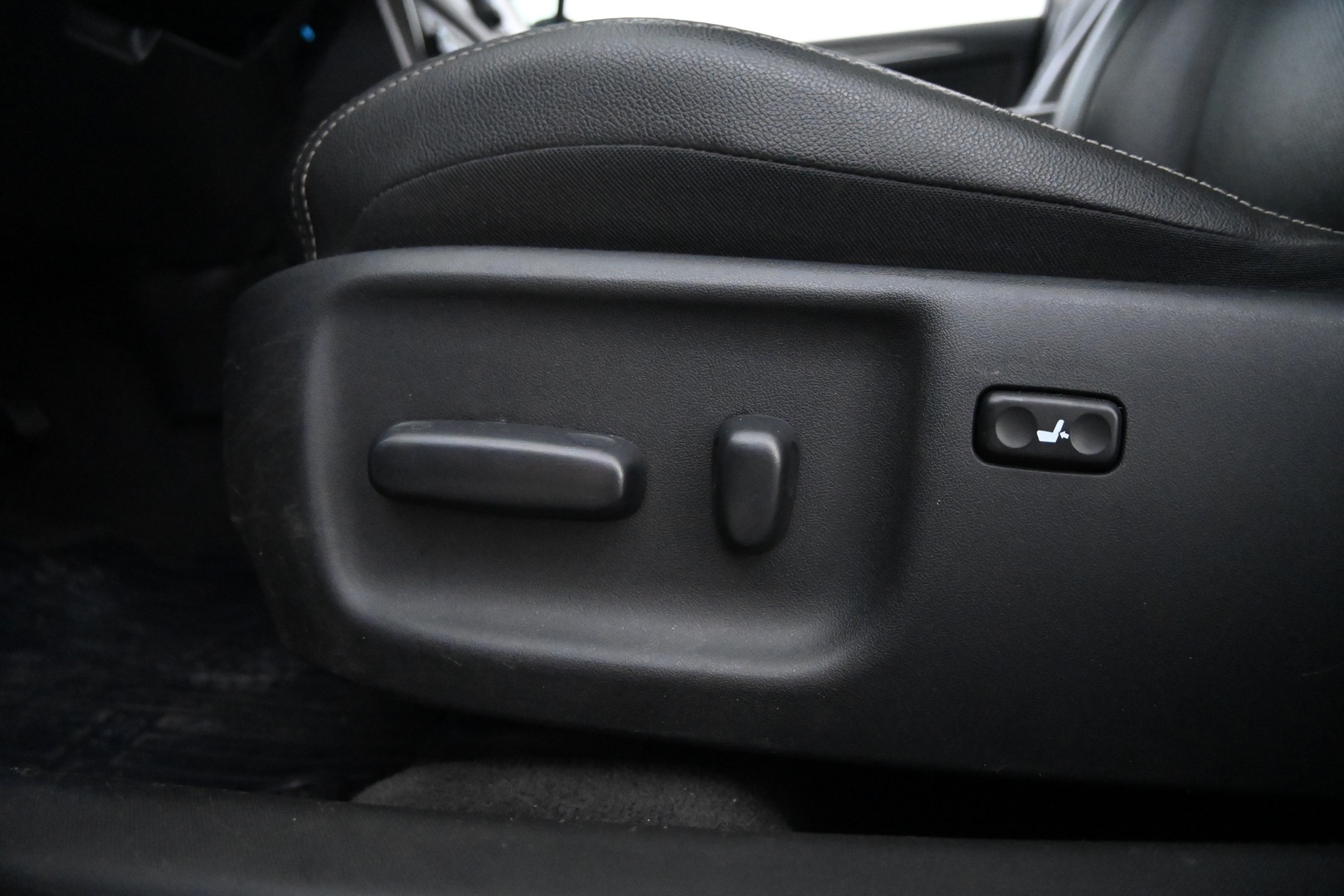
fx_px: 2800
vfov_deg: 18.2
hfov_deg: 27.0
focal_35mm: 75
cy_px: 448
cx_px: 672
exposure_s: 1/80
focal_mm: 50
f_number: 6.3
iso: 7200
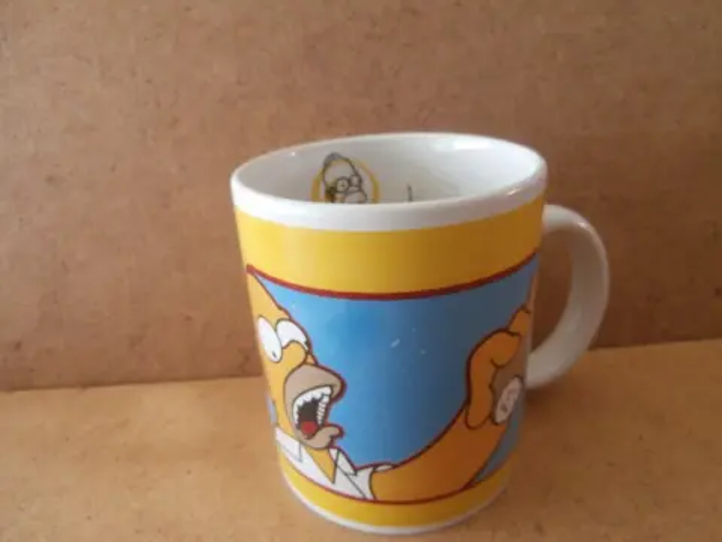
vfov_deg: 56.8
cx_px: 361
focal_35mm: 24
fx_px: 501
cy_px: 271
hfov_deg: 71.6
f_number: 3
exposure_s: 1/30
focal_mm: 4.2
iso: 125
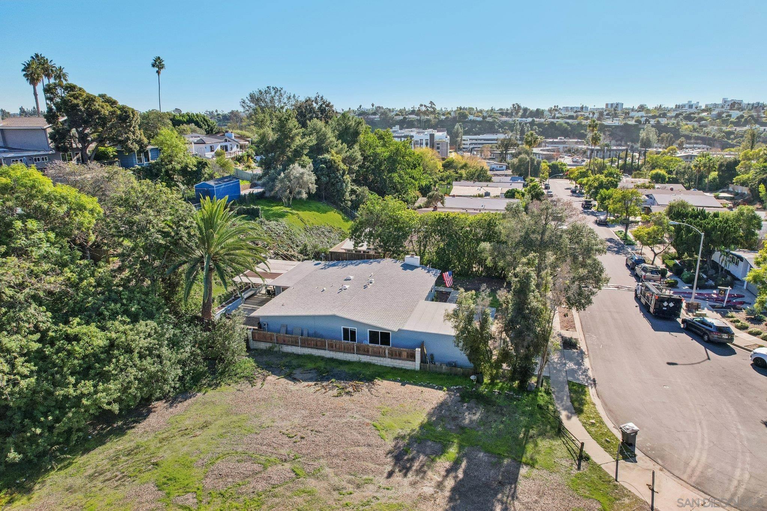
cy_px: 256
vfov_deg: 57.2
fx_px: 469
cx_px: 384
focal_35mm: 22
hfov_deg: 78.6
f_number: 2.8
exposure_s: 1/2000
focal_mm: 8.4
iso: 100
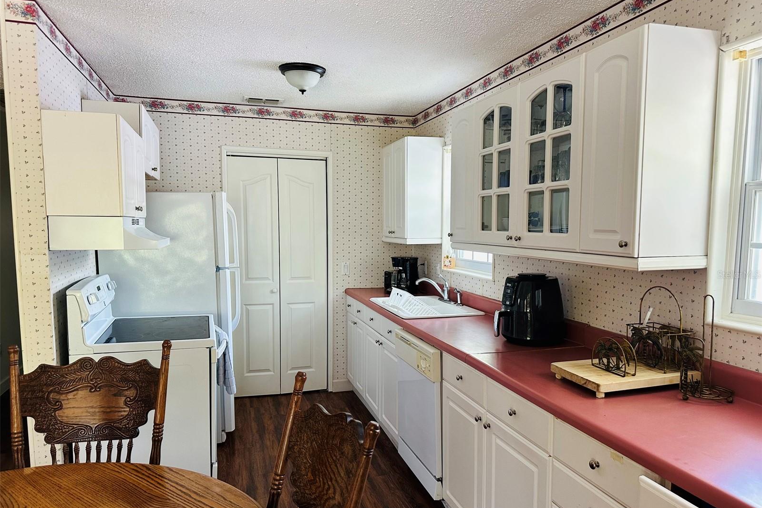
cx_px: 381
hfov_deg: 71.5
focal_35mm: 25
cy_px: 274
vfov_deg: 51.2
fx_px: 529
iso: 250
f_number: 1.78
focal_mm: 6.86
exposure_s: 1/85
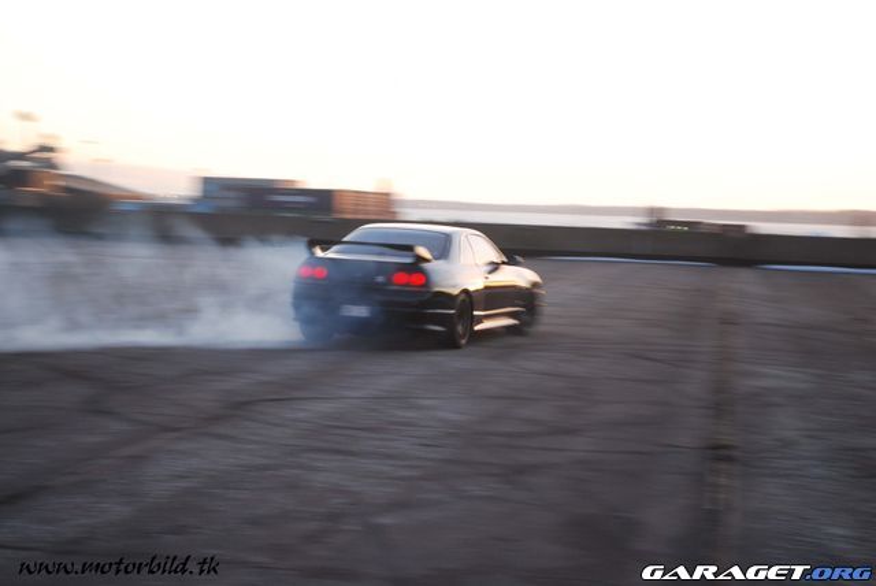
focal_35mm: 72
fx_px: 1754
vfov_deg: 19.0
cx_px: 438
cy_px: 293
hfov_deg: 28.0
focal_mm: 48
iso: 400
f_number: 5.6
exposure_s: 1/30
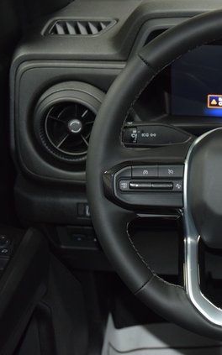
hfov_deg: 17.4
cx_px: 256
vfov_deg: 28.7
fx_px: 695
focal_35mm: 72
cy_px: 178
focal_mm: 31
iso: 2000
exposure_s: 1/50
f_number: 4
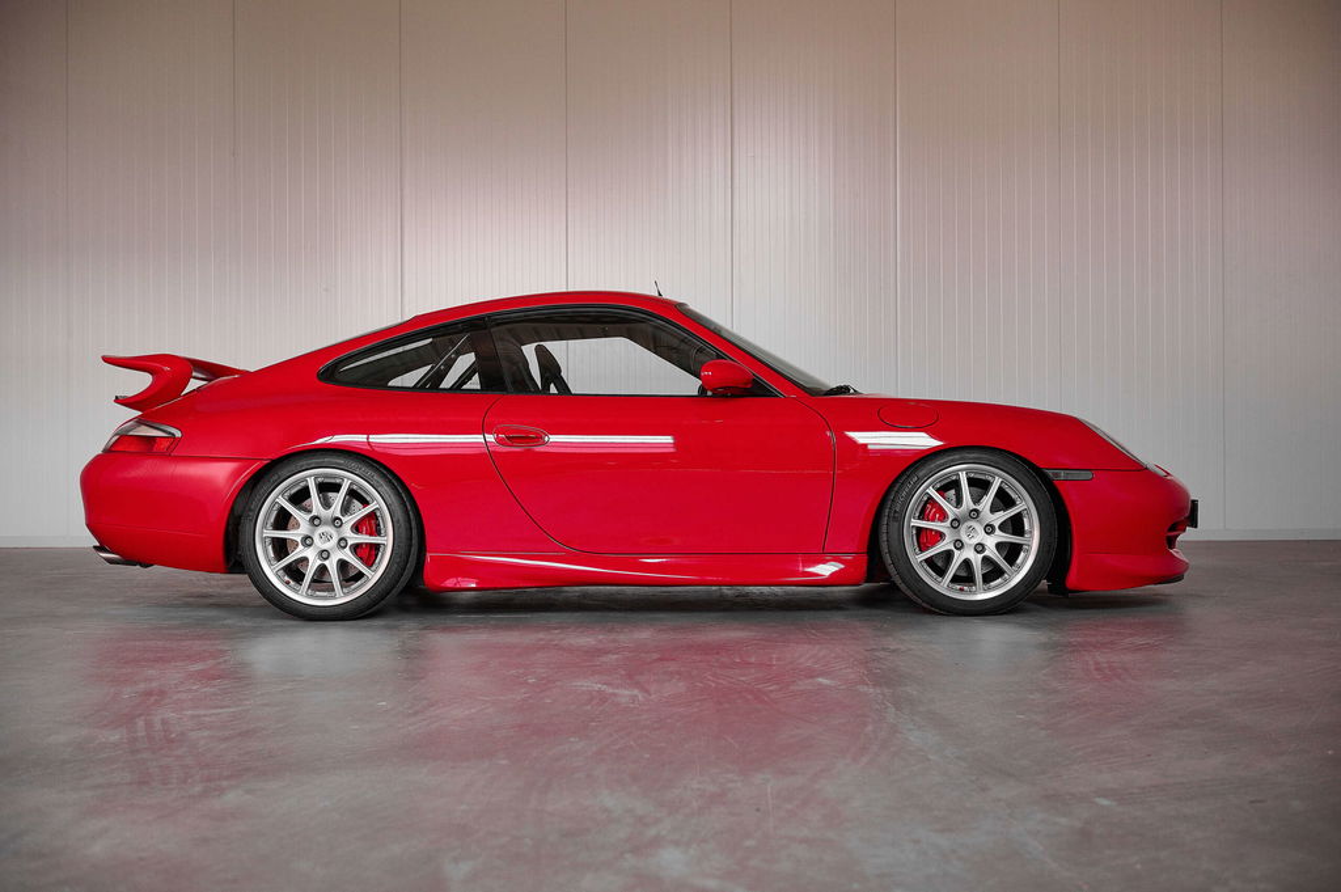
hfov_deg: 44.5
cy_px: 446
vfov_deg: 30.5
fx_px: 1638
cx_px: 670
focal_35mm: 44
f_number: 3.5
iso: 640
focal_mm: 44
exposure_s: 1/160
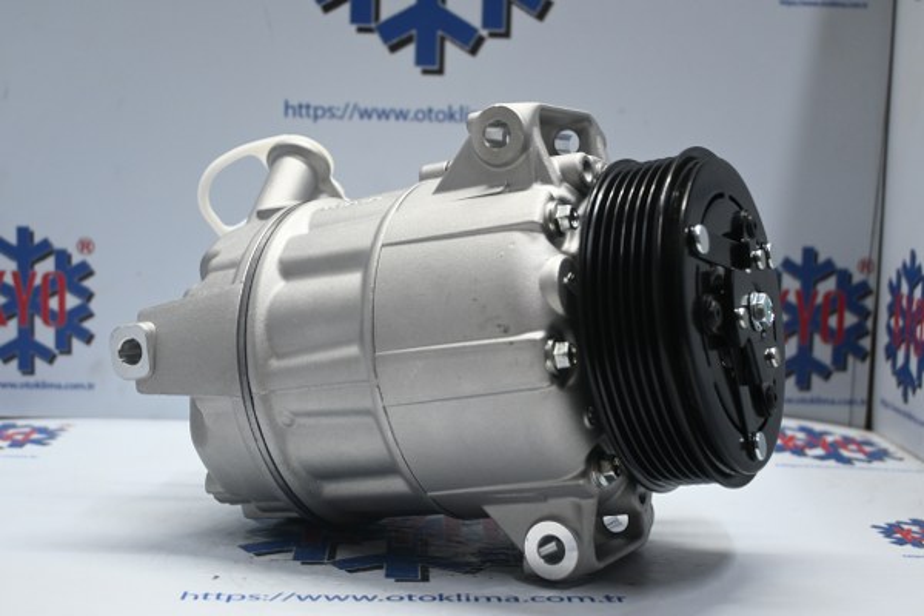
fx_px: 1347
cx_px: 462
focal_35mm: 52
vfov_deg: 25.8
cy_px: 308
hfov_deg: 37.9
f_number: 5.3
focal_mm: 35
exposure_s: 1/60
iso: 1000
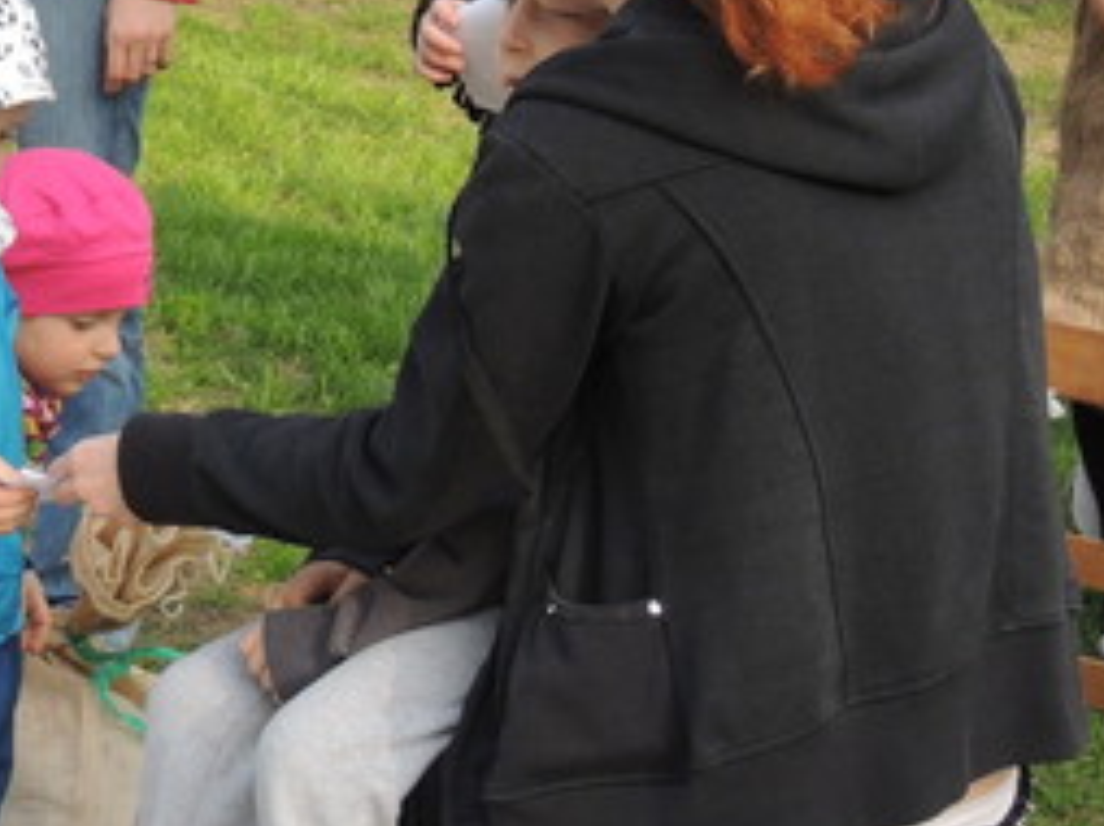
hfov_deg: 11.9
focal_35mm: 164
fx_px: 5225
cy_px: 104
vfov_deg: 9.0
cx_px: -52
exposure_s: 1/400
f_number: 3.9
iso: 180
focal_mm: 12.4
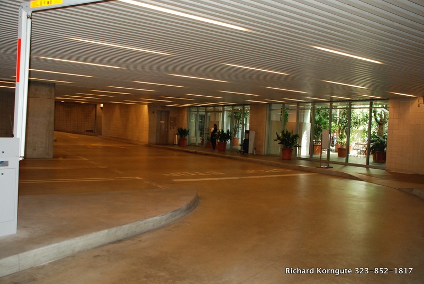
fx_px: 354
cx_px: 212
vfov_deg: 43.8
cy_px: 142
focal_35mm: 30
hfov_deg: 61.8
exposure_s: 1/60
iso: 800
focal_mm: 20
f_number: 5
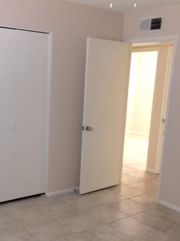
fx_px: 312
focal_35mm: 45
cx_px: 65
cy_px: 146
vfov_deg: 41.9
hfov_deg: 32.0
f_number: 2.2
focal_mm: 4.15
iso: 125
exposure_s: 1/30
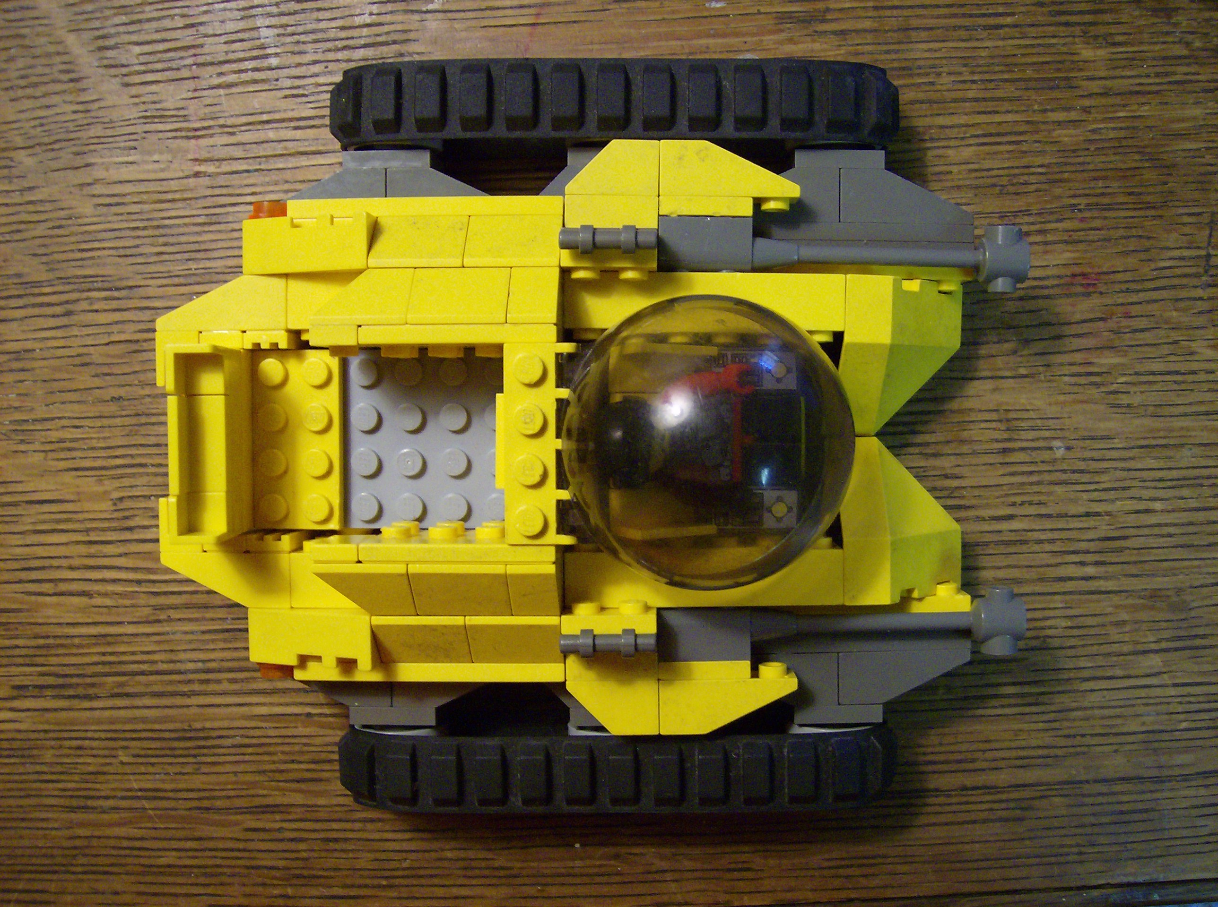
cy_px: 454
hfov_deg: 51.5
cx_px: 609
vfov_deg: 39.5
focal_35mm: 36
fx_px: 1264
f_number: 2.8
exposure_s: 1/33.8
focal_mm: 6
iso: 200
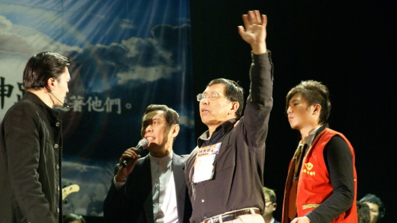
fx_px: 1336
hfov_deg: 16.9
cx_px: 197
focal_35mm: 127
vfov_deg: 9.5
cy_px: 114
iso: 800
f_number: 4.5
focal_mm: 80
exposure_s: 1/40
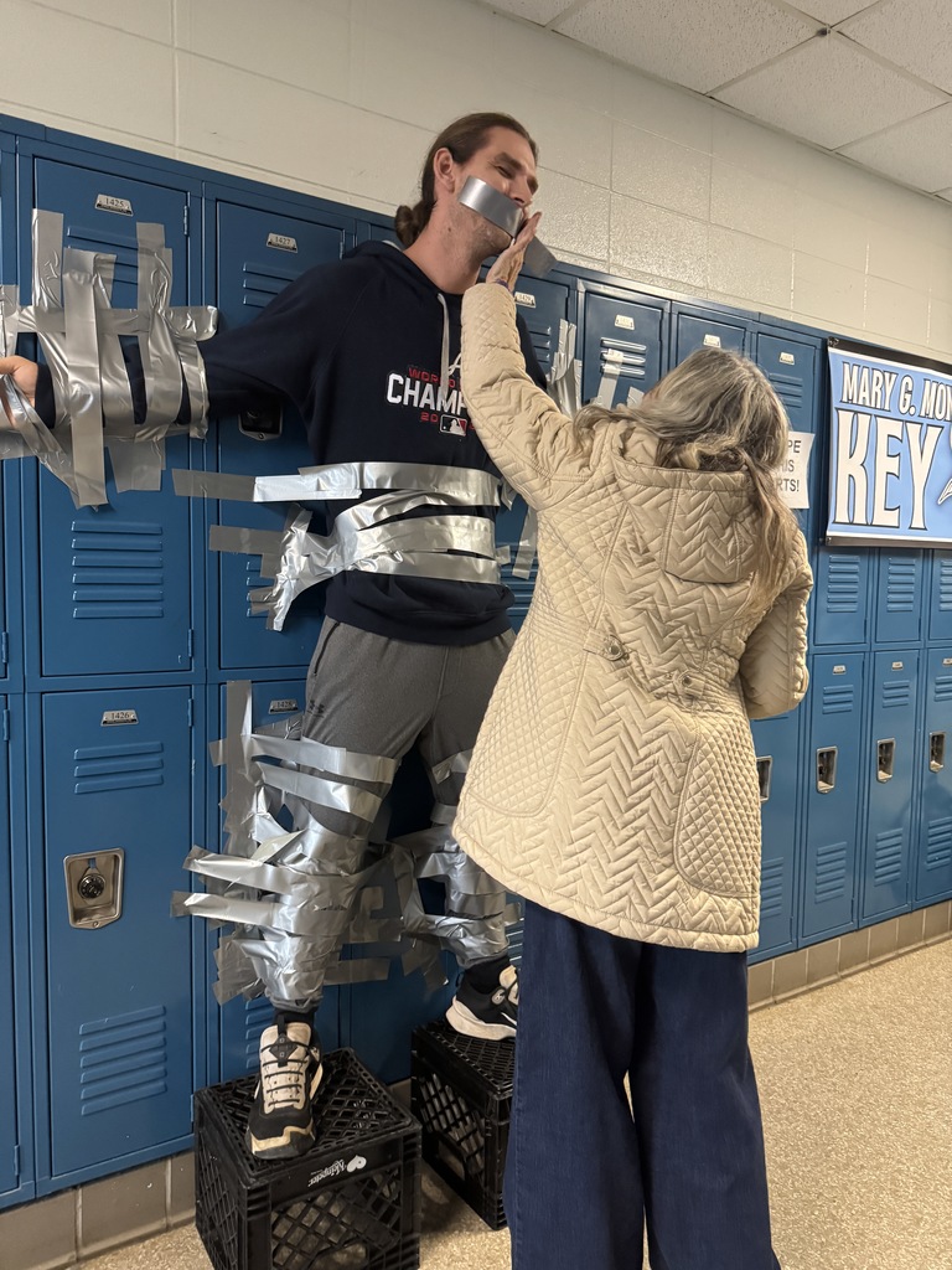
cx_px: 476
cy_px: 635
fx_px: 880
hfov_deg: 56.8
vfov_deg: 71.6
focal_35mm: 24
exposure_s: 1/40
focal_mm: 6.76
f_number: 1.78
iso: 800
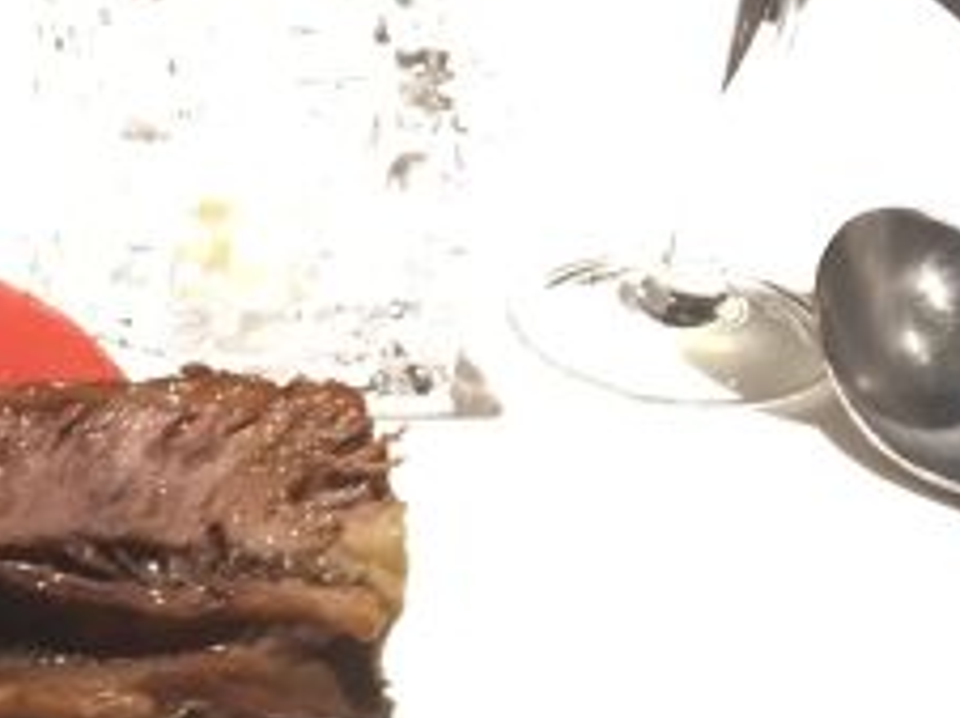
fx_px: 2493
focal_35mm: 90
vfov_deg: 15.6
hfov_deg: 19.4
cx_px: -421
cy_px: 937
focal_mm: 4.15
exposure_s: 1/33
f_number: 2.2
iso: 200
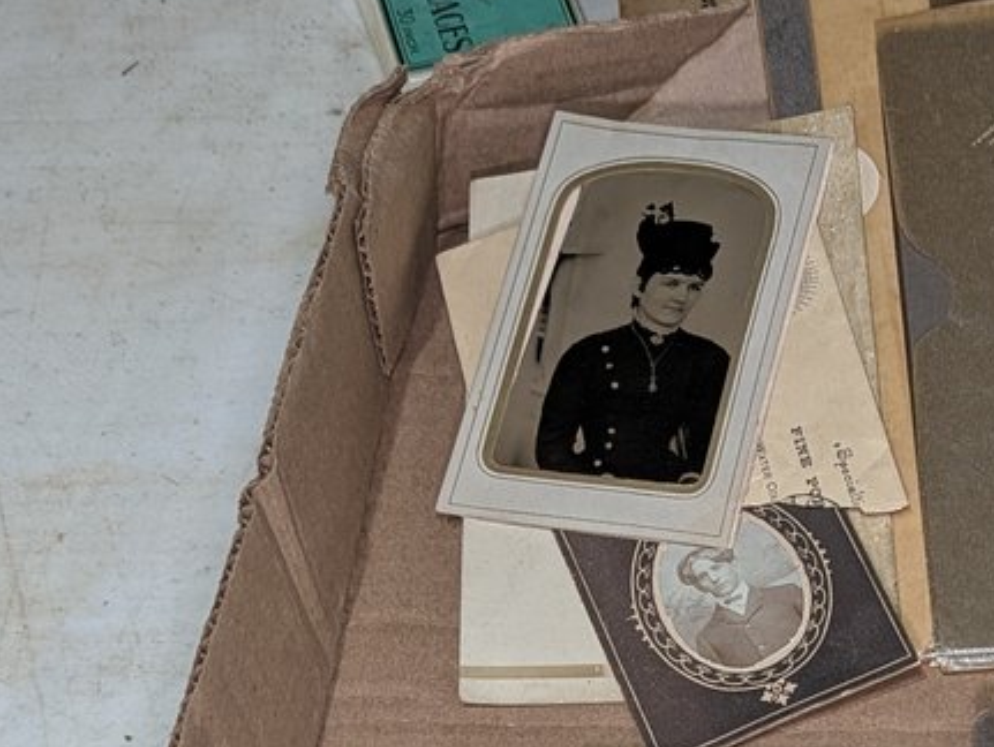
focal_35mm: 84
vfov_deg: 16.8
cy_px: 919
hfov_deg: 22.5
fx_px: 2414
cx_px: 954
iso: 124
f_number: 1.68
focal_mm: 6.9
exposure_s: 1/89.3
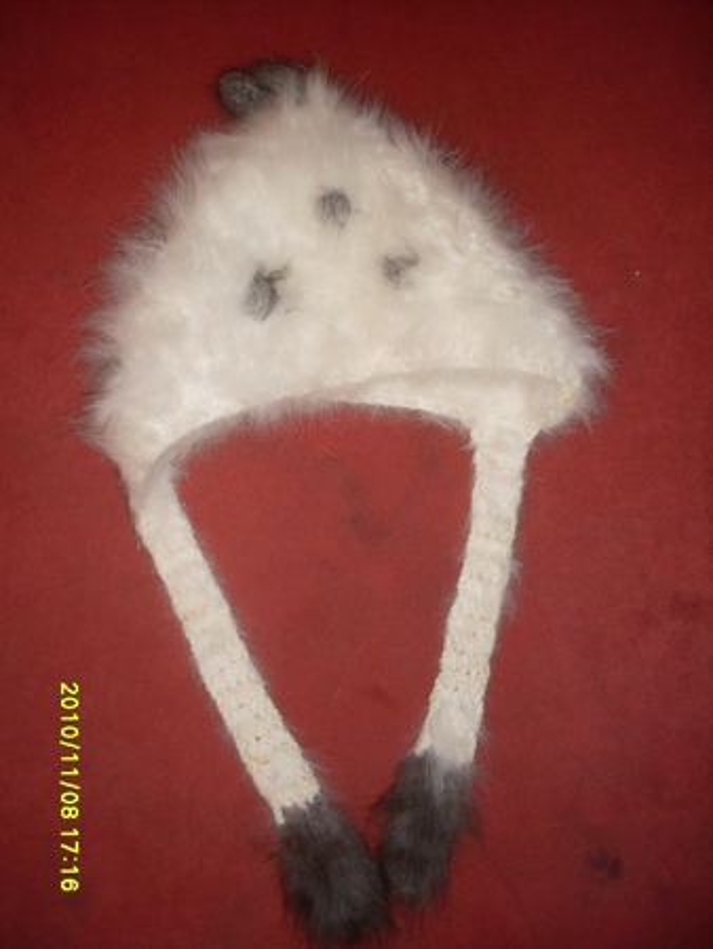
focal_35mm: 38
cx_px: 356
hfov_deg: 37.8
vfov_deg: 49.0
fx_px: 1043
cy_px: 474
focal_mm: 6.3
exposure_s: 1/45
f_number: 2.8
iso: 100
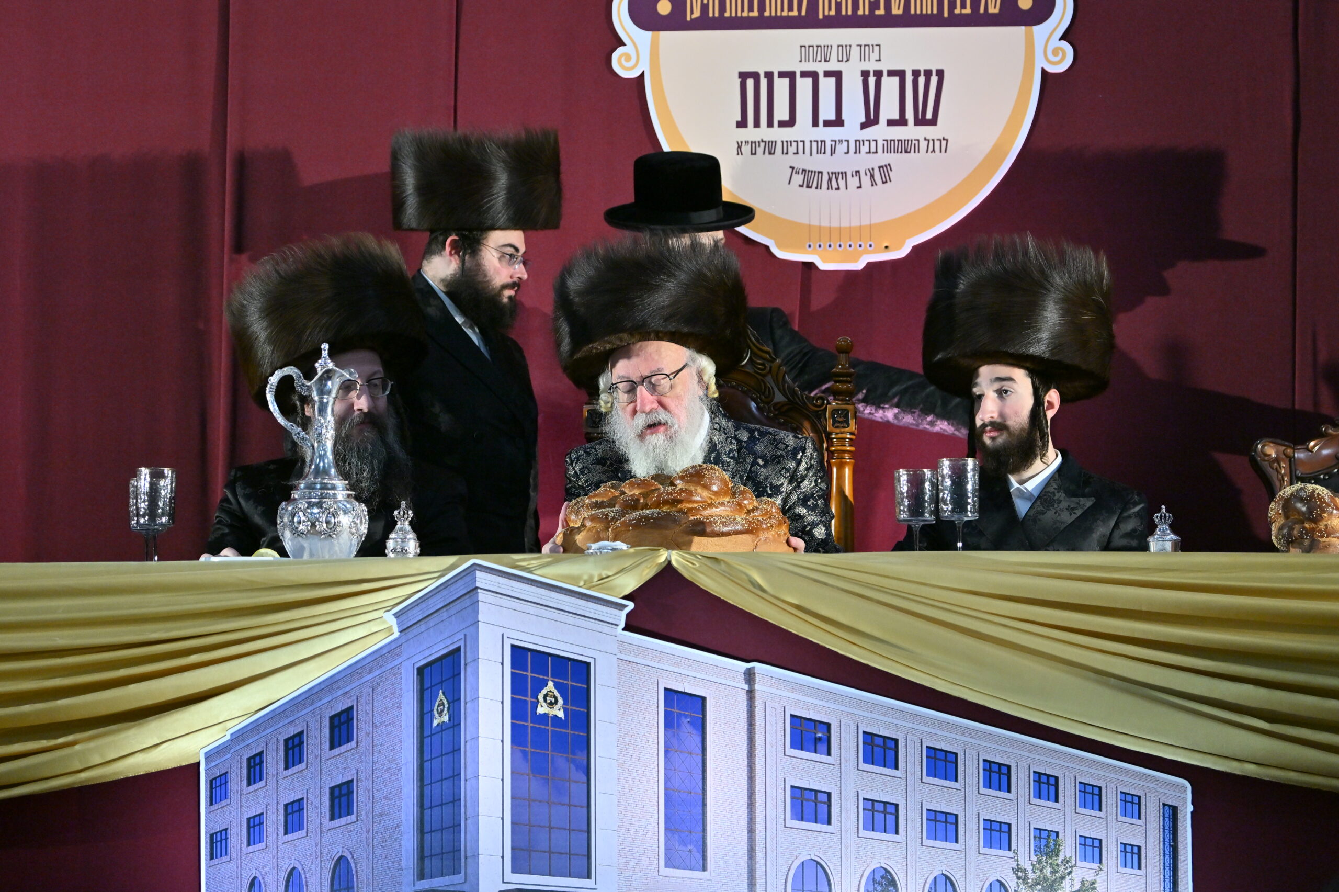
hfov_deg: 11.2
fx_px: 6804
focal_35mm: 183
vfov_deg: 7.5
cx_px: 670
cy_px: 446
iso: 400
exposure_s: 1/200
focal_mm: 122
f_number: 2.8
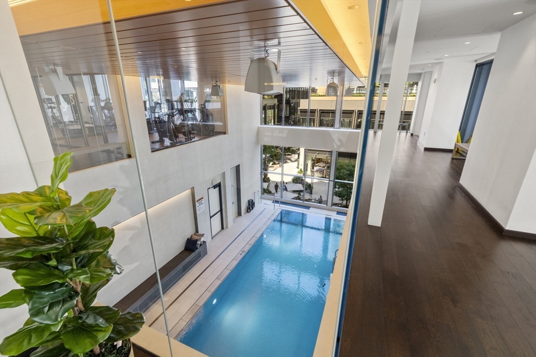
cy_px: 178
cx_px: 268
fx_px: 223
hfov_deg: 100.4
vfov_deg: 77.3
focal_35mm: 15
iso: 1250
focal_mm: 15
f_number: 6.3
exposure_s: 1/25
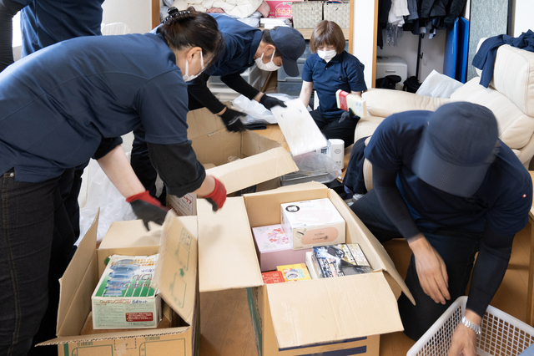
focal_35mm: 28
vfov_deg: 46.4
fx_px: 415
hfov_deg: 65.5
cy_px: 178
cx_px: 267
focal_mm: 28
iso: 2000
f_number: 5.6
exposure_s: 1/50
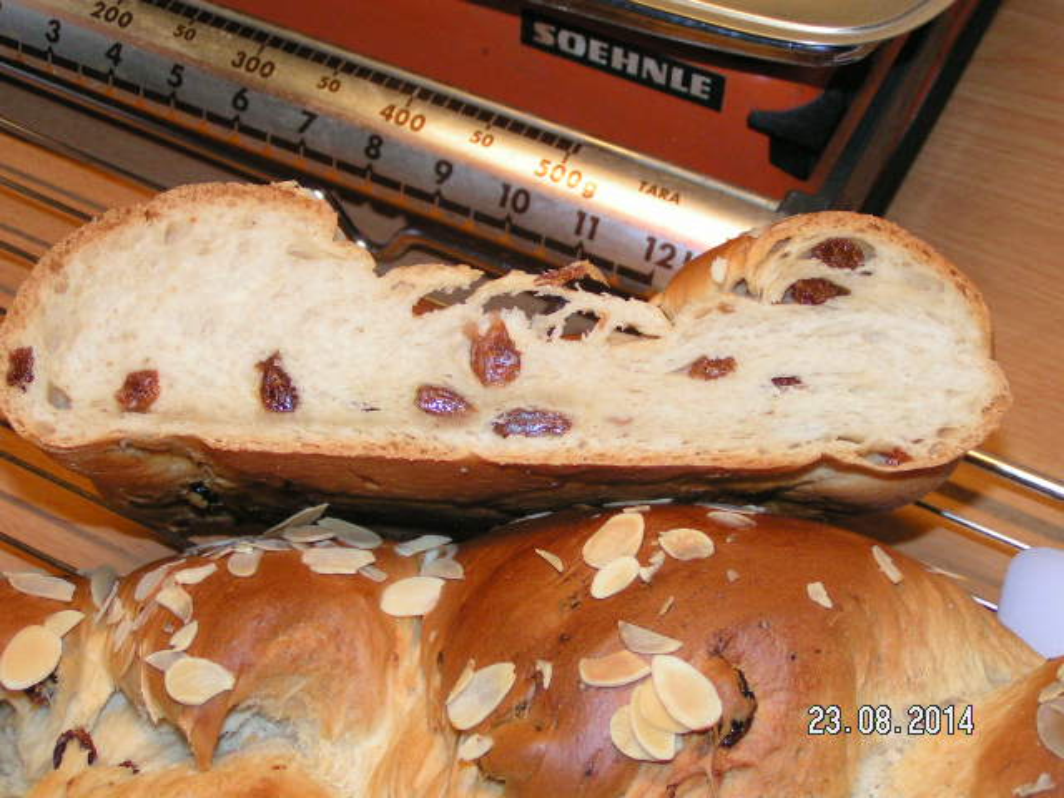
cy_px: 399
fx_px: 1936
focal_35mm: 63
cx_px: 532
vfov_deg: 23.3
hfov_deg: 30.7
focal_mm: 9.7
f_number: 3.2
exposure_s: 1/60
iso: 200
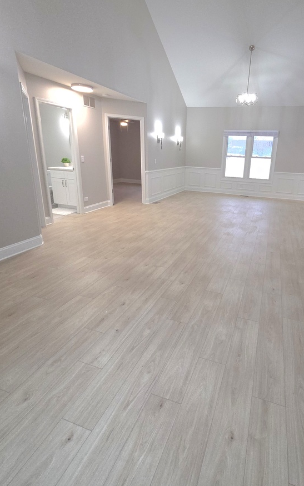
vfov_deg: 94.1
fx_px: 225
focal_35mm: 17
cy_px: 223
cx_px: 196
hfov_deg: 66.7
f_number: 2.2
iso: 160
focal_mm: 2.2
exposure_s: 1/60.2
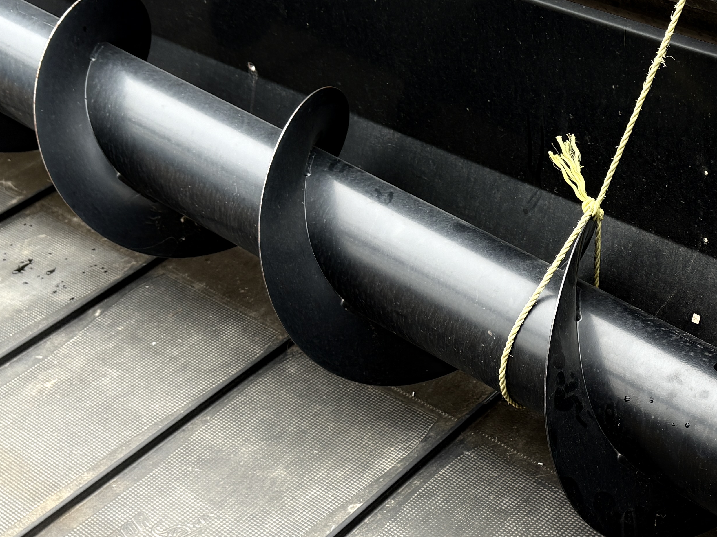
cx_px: 630
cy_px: 303
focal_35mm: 60
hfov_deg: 30.9
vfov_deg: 24.4
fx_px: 1243
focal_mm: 5.96
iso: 64
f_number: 1.6
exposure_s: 1/121
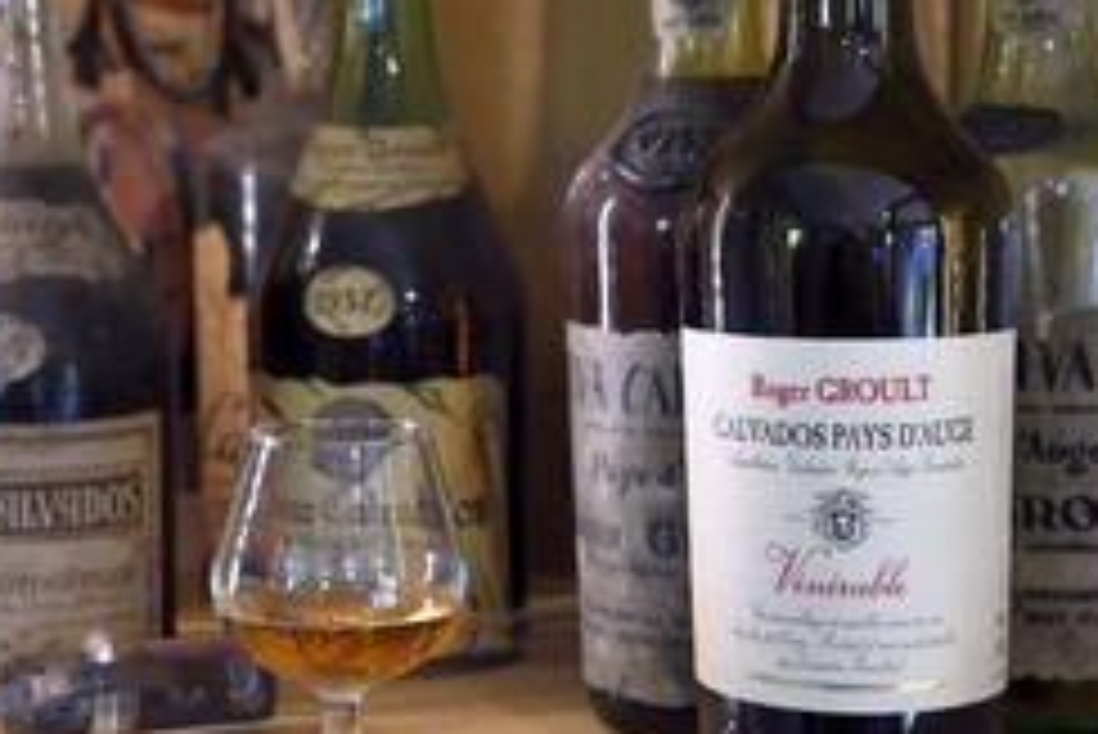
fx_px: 2624
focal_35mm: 86
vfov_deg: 15.9
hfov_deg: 23.6
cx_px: 450
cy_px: 230
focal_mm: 50
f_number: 6.3
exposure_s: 1/30
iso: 1600
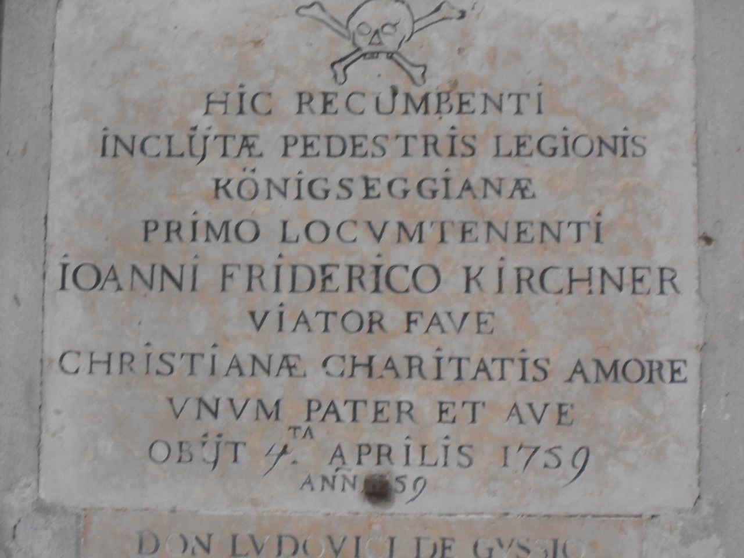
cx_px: 372
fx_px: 3353
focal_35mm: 156
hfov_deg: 12.7
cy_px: 279
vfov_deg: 9.5
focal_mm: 27.6
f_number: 6.5
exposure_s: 1/6
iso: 800
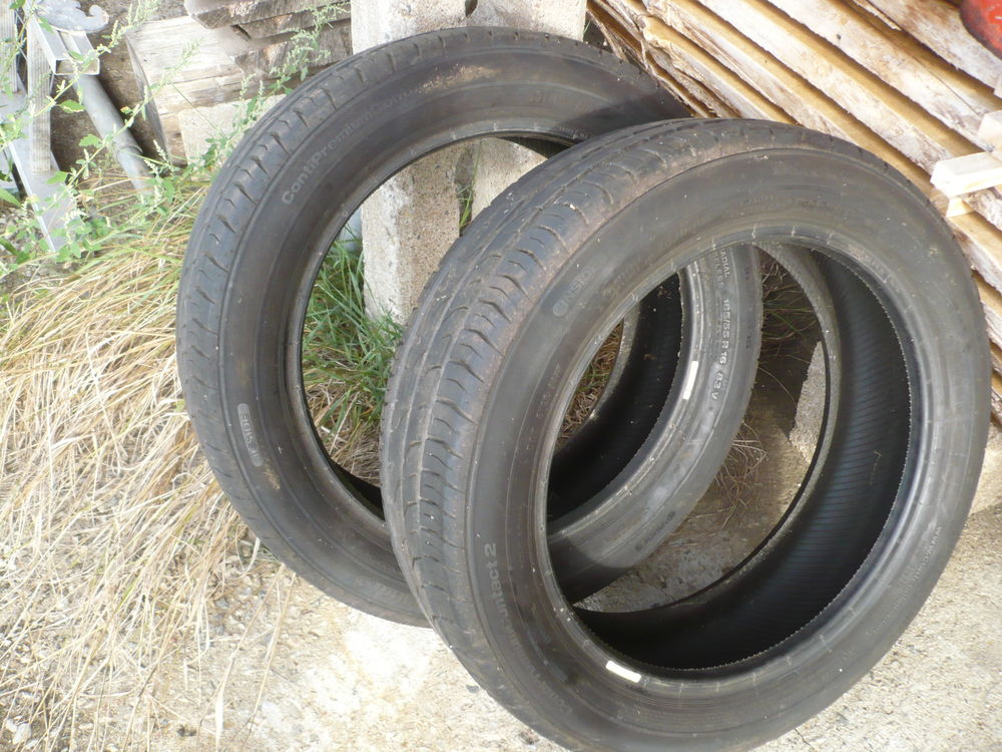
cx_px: 501
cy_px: 376
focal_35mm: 35
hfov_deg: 52.6
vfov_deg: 40.7
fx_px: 1013
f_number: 2.8
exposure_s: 1/160
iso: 200
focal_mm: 5.8
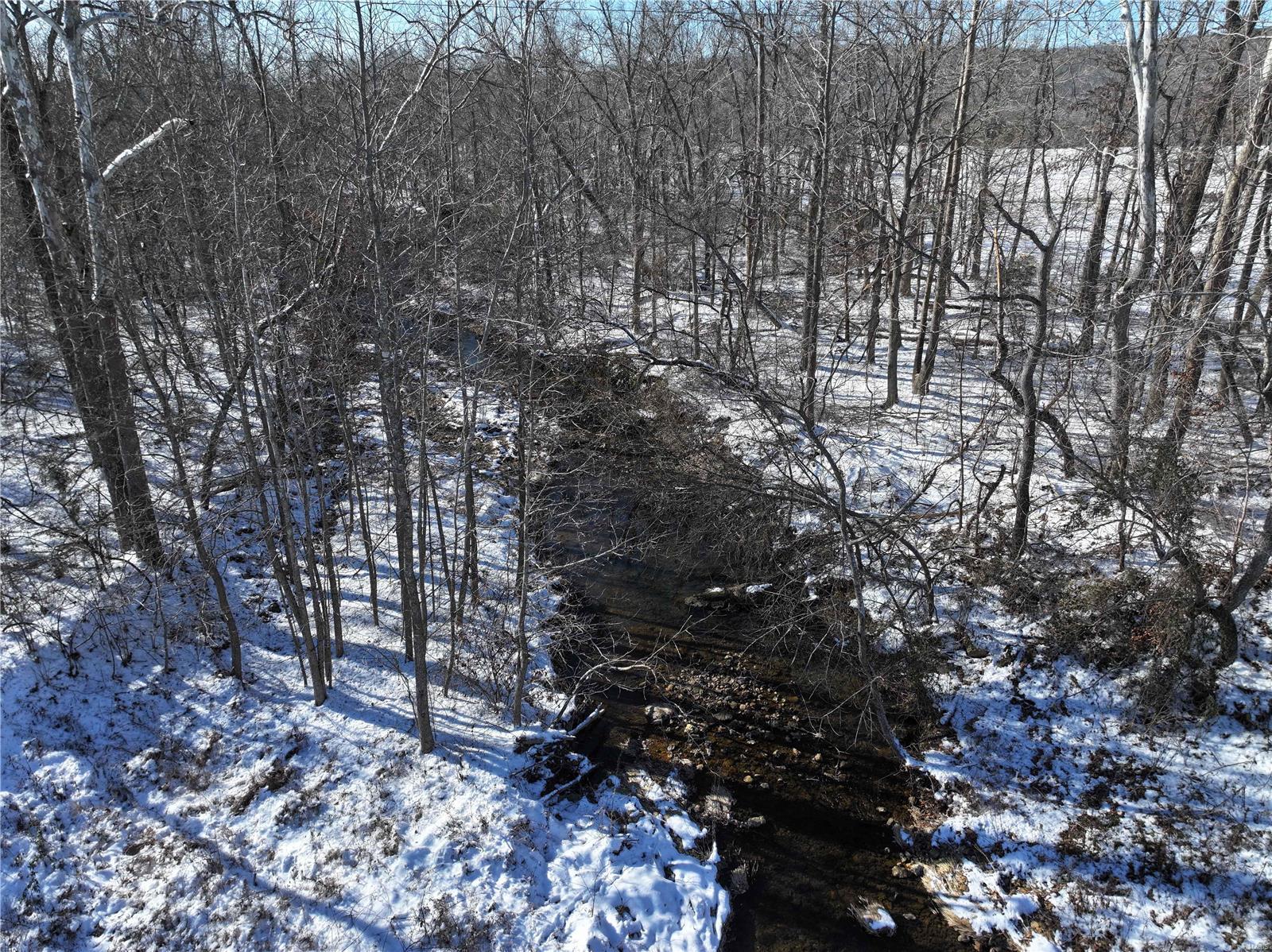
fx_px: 881
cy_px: 476
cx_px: 636
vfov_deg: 56.8
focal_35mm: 24
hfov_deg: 71.6
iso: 100
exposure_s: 1/1250
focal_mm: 12.29
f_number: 2.8
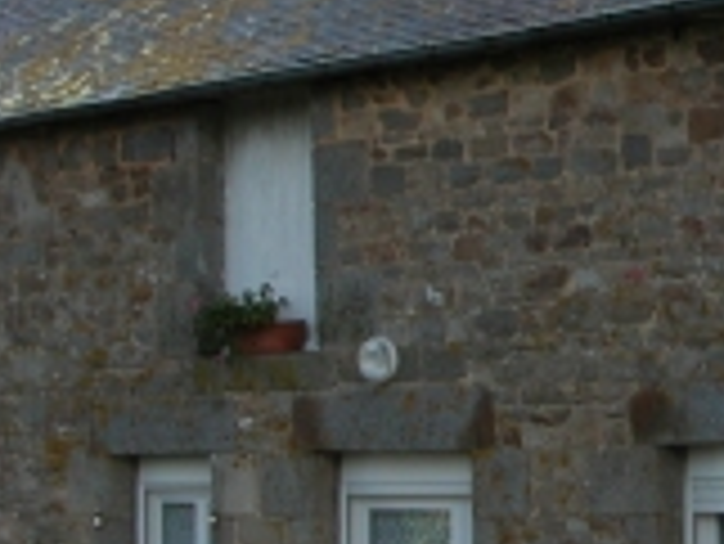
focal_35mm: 148
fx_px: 3098
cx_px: 832
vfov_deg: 10.0
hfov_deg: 13.0
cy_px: 243
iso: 100
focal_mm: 8.9
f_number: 5
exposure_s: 1/218
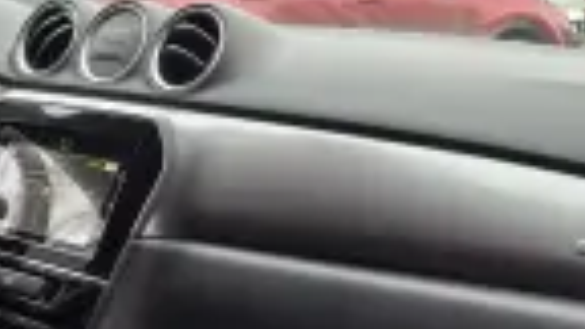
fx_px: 1055
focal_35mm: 68
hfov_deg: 30.8
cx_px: 211
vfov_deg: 17.3
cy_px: 329
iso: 80
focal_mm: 4.69
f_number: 1.8
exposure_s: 1/100
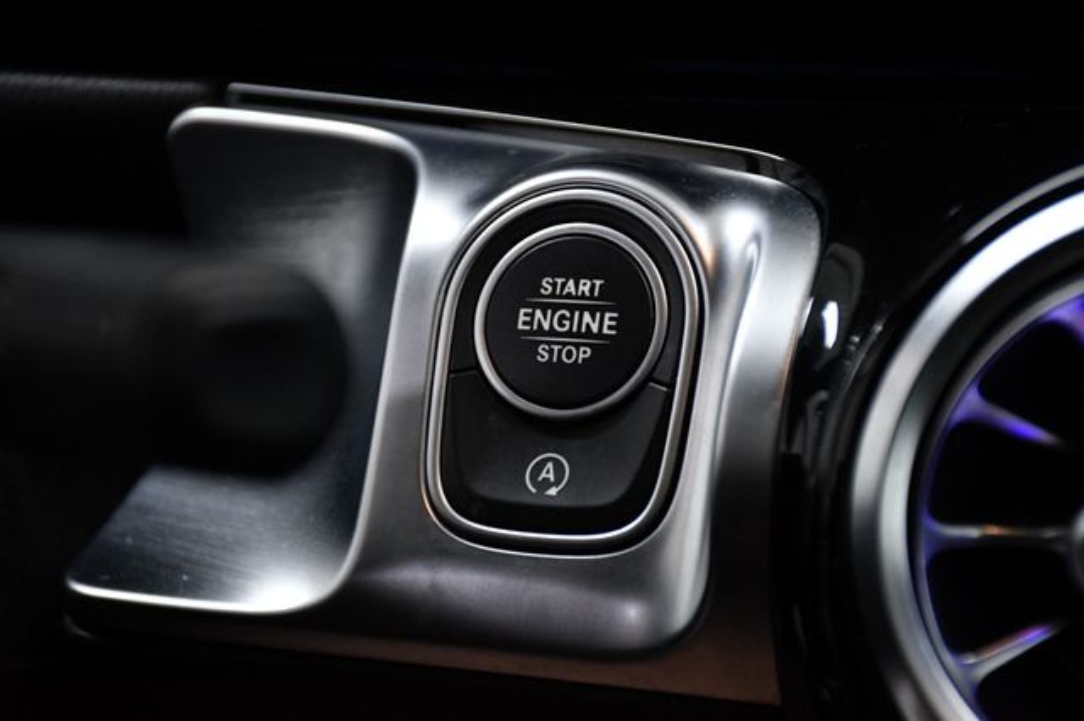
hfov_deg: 15.2
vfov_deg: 10.1
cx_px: 542
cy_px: 360
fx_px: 4063
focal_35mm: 135
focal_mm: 90
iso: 2500
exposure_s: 1/500
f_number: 5.6
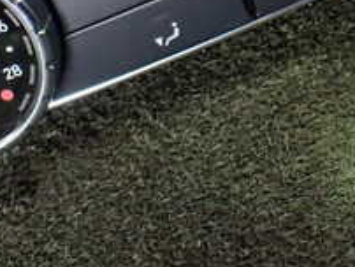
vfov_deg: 16.2
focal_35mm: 89
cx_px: 193
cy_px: -23
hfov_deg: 22.0
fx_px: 914
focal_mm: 5.4
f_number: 2.3
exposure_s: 1/125
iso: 800
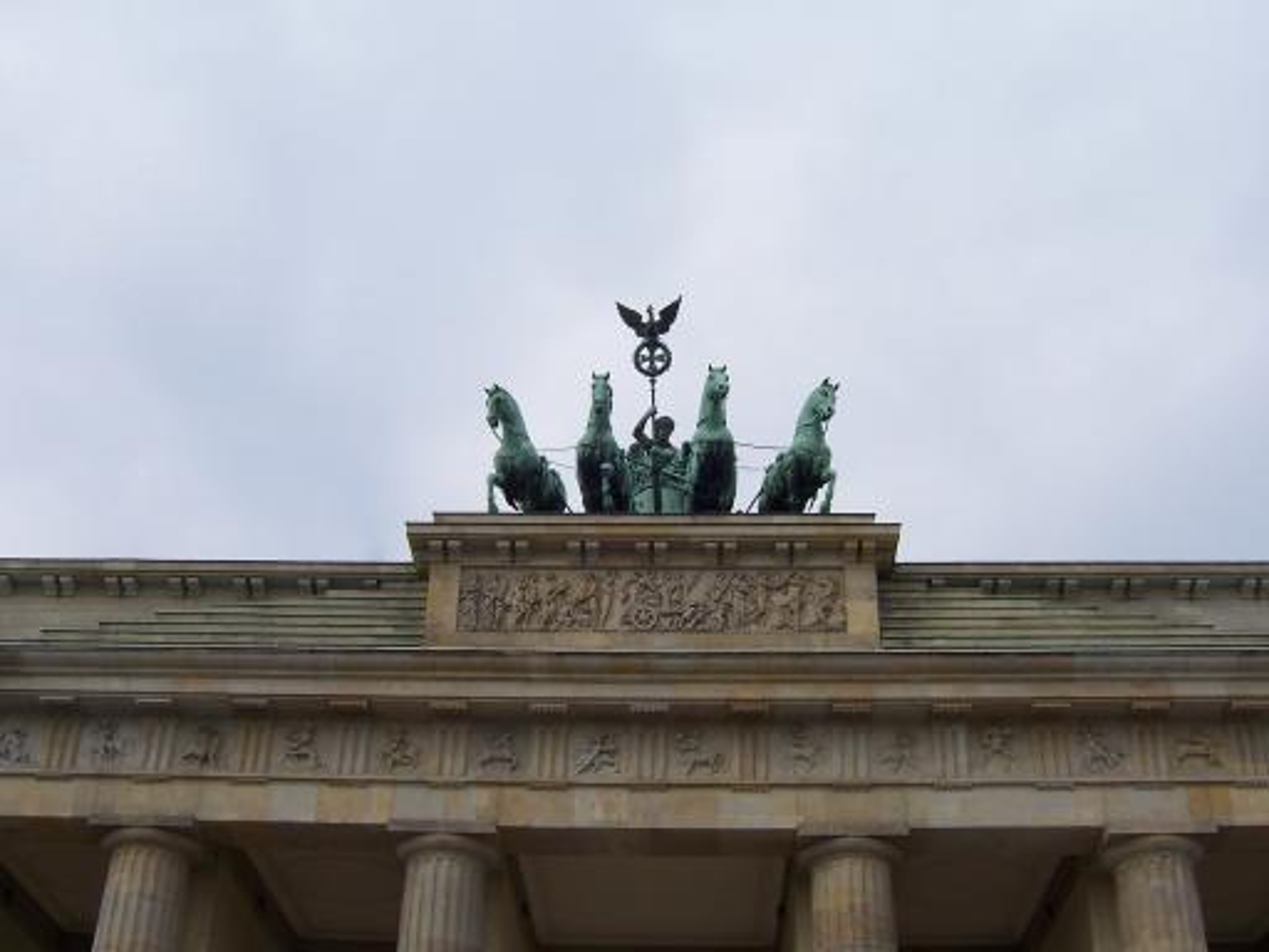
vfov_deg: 32.9
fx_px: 1613
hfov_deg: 42.9
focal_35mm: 44
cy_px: 476
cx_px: 634
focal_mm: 7.3
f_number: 5.6
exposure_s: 1/500
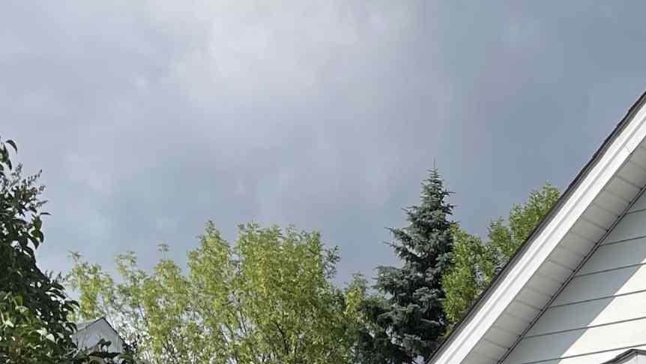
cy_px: 660
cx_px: 821
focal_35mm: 101
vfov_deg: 11.2
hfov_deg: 19.6
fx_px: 1730
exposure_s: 1/5051
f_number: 1.6
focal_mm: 4.2
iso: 32
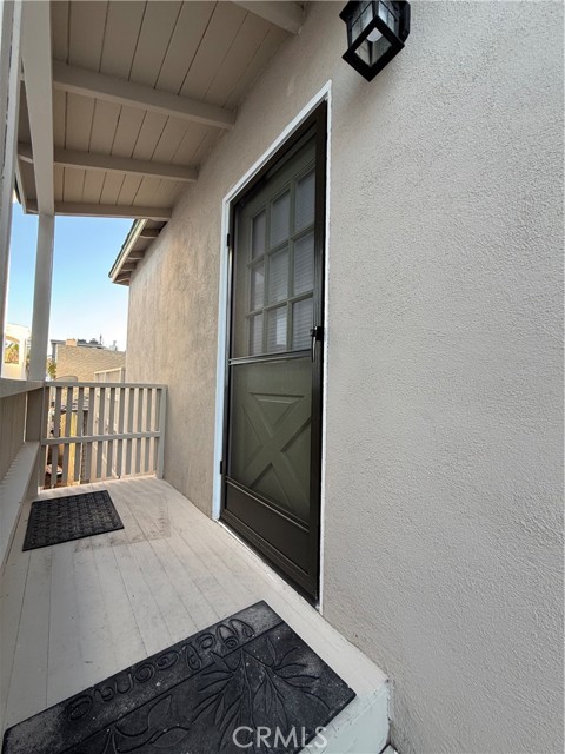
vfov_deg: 102.1
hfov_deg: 85.7
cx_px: 282
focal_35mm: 14
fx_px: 305
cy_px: 377
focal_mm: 2.22
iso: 80
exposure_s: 1/99
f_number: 2.2
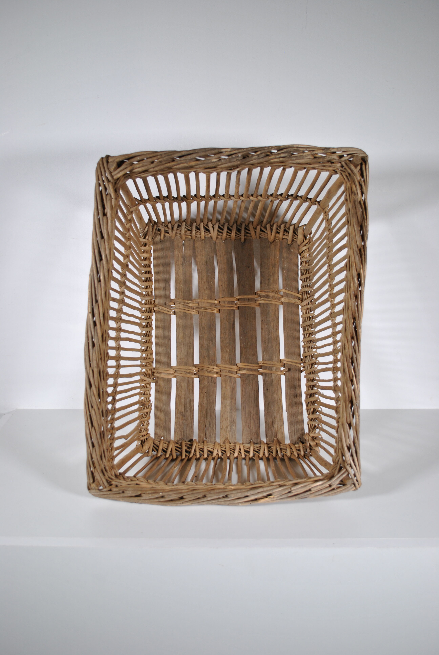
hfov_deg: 40.1
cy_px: 328
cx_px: 220
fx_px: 602
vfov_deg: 57.2
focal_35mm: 33
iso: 200
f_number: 4
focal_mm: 22
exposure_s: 1/80
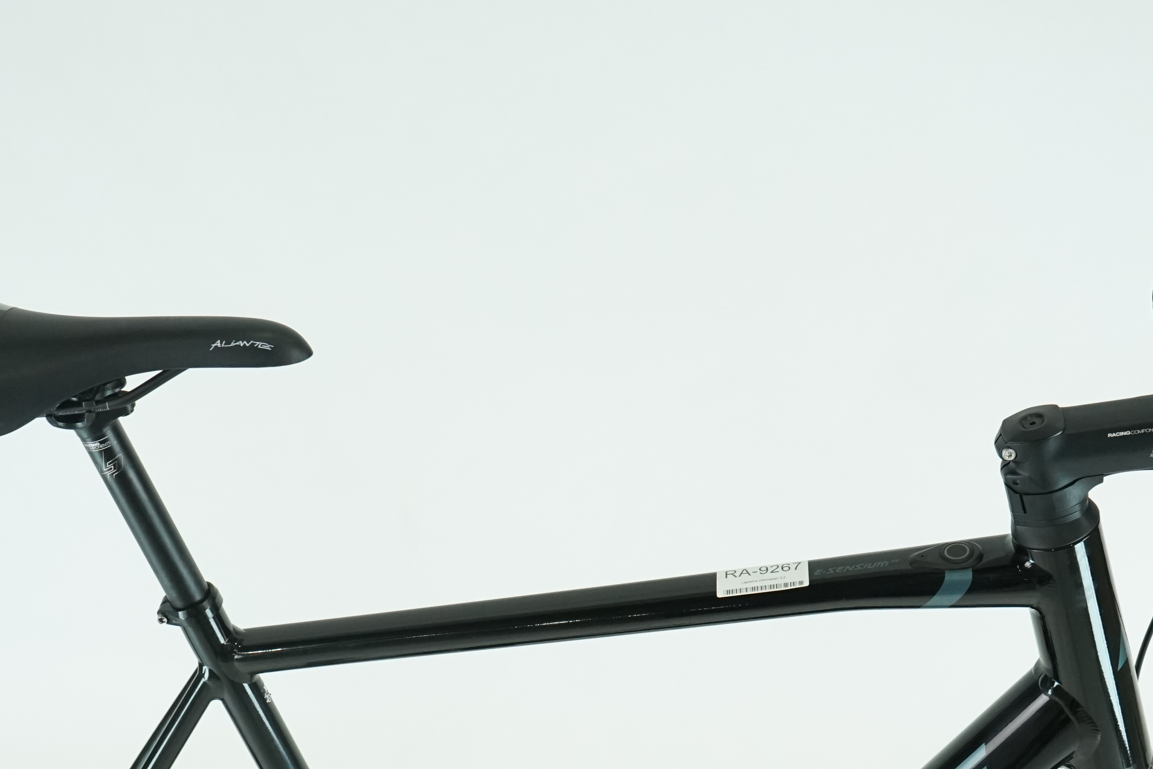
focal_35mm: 62
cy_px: 764
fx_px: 1986
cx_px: 633
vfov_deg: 21.2
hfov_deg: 32.4
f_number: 5.6
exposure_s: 1/200
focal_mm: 31
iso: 1600
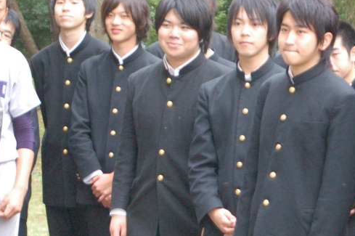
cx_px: 446
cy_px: 130
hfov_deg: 7.4
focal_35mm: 275
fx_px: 2709
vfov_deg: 5.0
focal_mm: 70
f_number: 5
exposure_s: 1/60
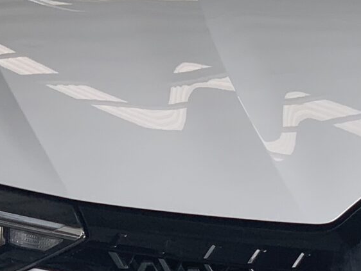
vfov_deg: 6.3
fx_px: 2471
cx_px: 347
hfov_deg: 8.3
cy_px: 253
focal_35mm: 237
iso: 16
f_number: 2.4
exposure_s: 1/150
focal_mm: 6
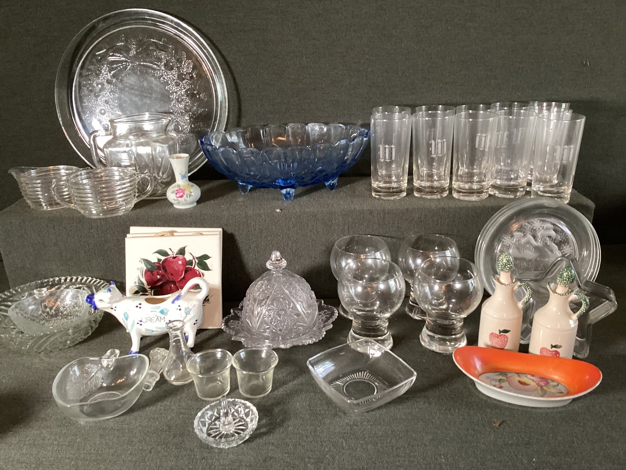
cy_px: 235
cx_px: 313
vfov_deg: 45.4
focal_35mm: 31
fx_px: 561
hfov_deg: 58.3
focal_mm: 3.3
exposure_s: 1/40
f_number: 2.4
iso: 320
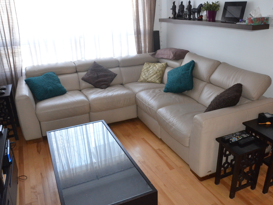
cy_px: 100
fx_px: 237
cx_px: 146
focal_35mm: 30
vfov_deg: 46.8
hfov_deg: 59.9
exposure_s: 1/80
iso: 3200
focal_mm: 18
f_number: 7.1
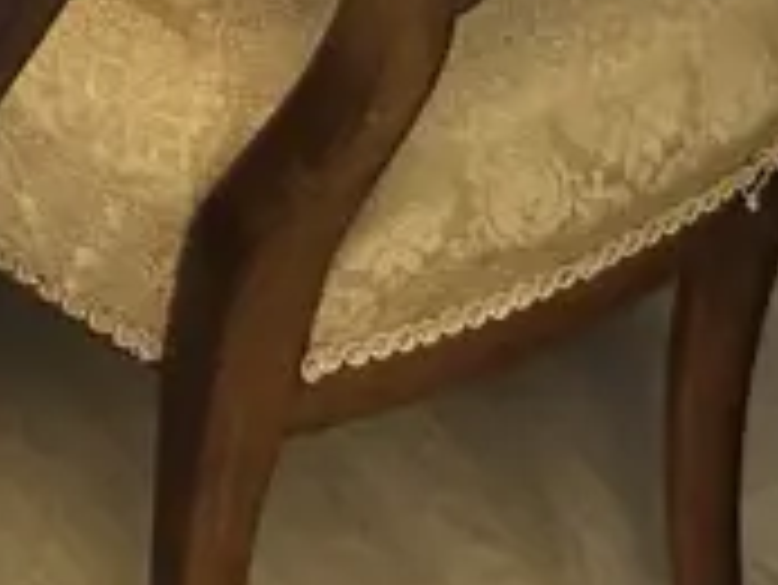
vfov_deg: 9.0
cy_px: -1008
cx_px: -598
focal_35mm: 142
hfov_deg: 12.7
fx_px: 3194
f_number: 1.78
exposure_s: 1/50
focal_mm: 6.86
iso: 160
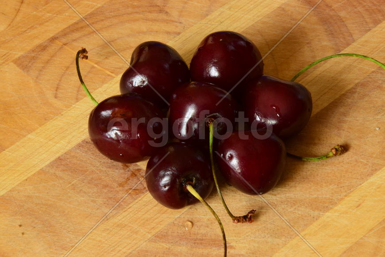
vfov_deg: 9.3
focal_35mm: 147
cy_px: 128
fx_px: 1572
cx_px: 192
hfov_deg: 14.0
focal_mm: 98
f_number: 25
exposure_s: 6
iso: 100
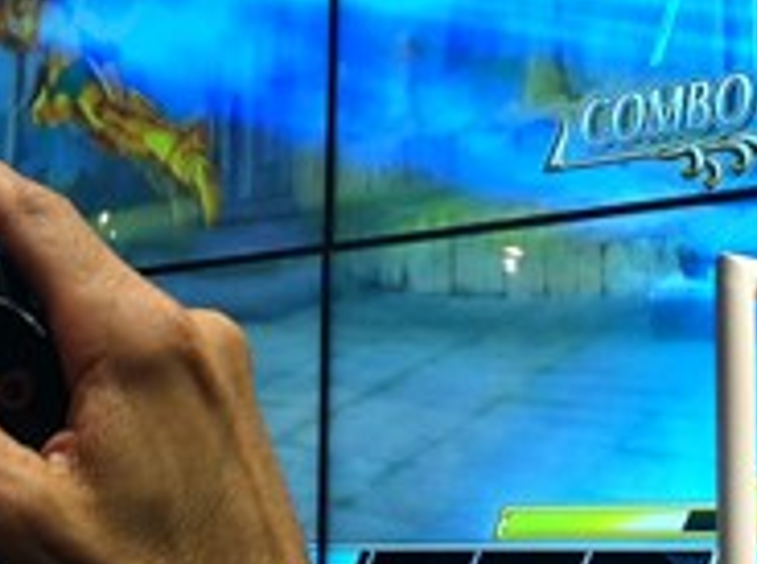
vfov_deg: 12.0
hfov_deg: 16.2
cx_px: 272
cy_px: 91
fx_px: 2661
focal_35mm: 122
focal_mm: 3.85
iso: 80
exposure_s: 1/40
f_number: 2.8
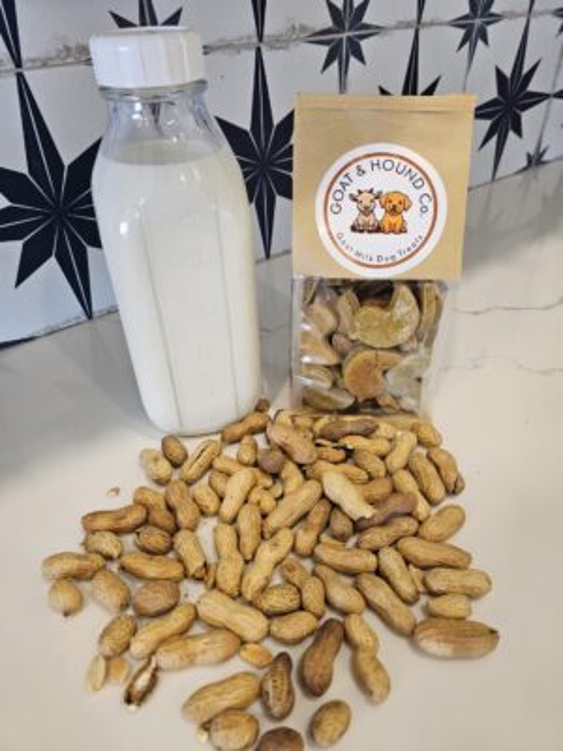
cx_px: 282
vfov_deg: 73.9
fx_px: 499
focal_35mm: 23
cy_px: 376
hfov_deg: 58.9
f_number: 1.7
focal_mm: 6.3
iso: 320
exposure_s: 1/120
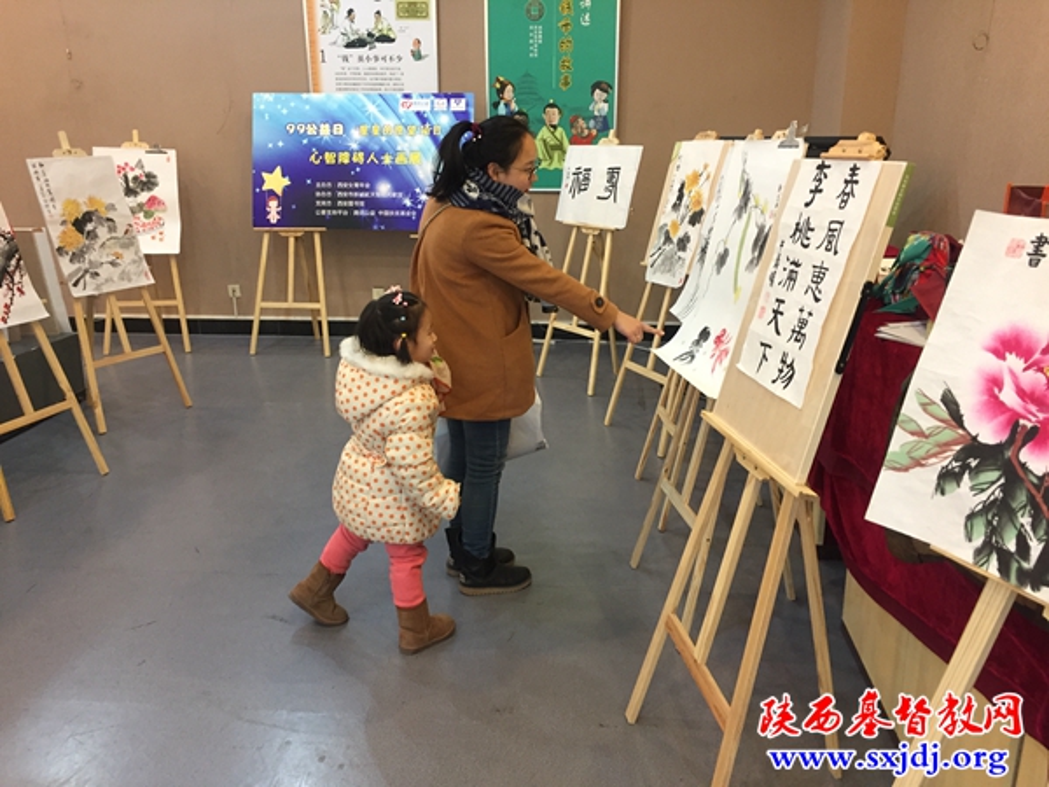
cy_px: 394
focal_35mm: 29
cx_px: 524
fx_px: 879
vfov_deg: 48.2
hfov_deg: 61.7
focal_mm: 4.15
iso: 160
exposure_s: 1/33
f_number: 2.2
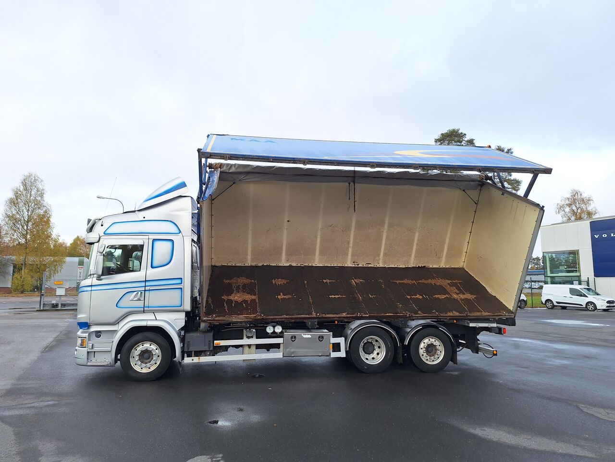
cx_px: 308
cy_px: 231
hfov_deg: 73.9
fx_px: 409
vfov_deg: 58.9
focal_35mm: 23
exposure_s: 1/613
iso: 40
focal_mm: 5.54
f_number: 1.8
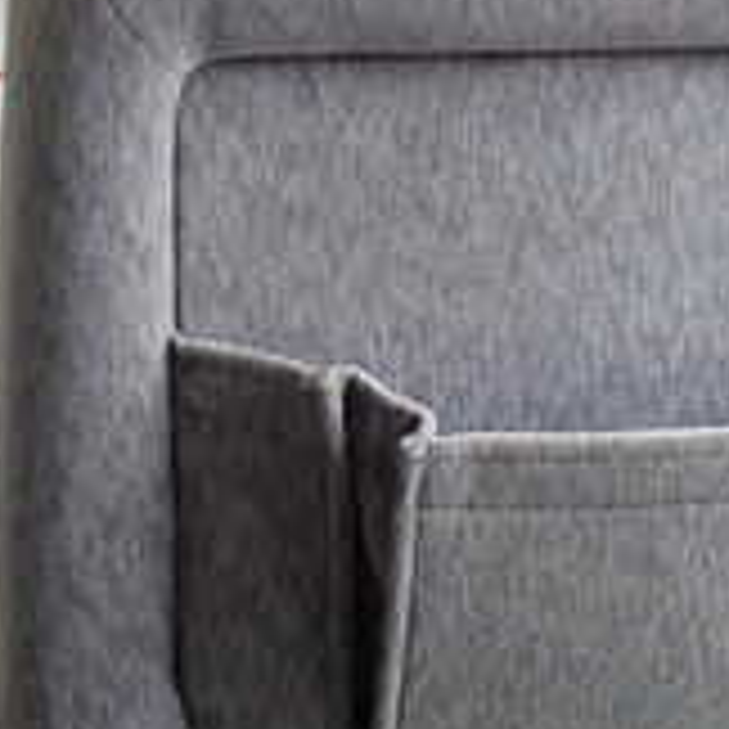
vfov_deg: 14.8
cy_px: 436
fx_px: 2811
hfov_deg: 14.8
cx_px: 450
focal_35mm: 118
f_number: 2.5
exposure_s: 1/50
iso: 200
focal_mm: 6.37
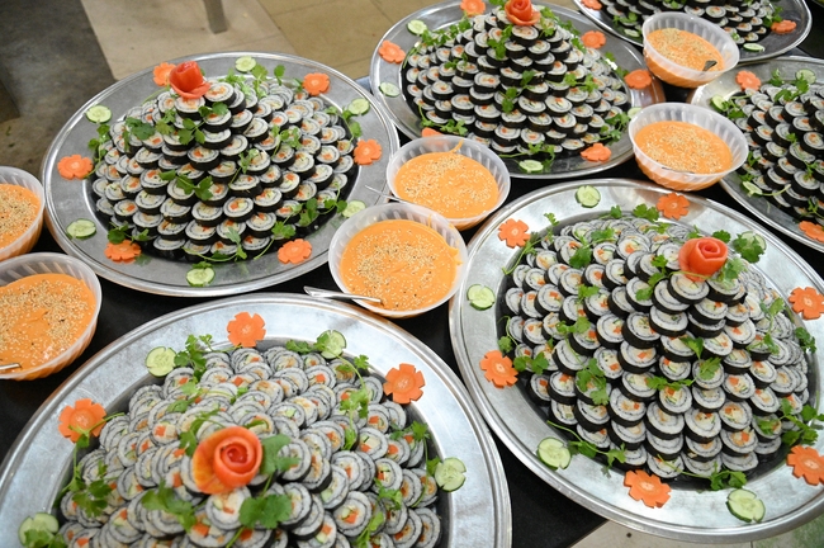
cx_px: 412
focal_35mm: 28
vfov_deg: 46.3
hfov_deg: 65.5
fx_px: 640
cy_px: 274
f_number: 4.5
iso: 12800
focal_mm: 28
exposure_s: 1/400
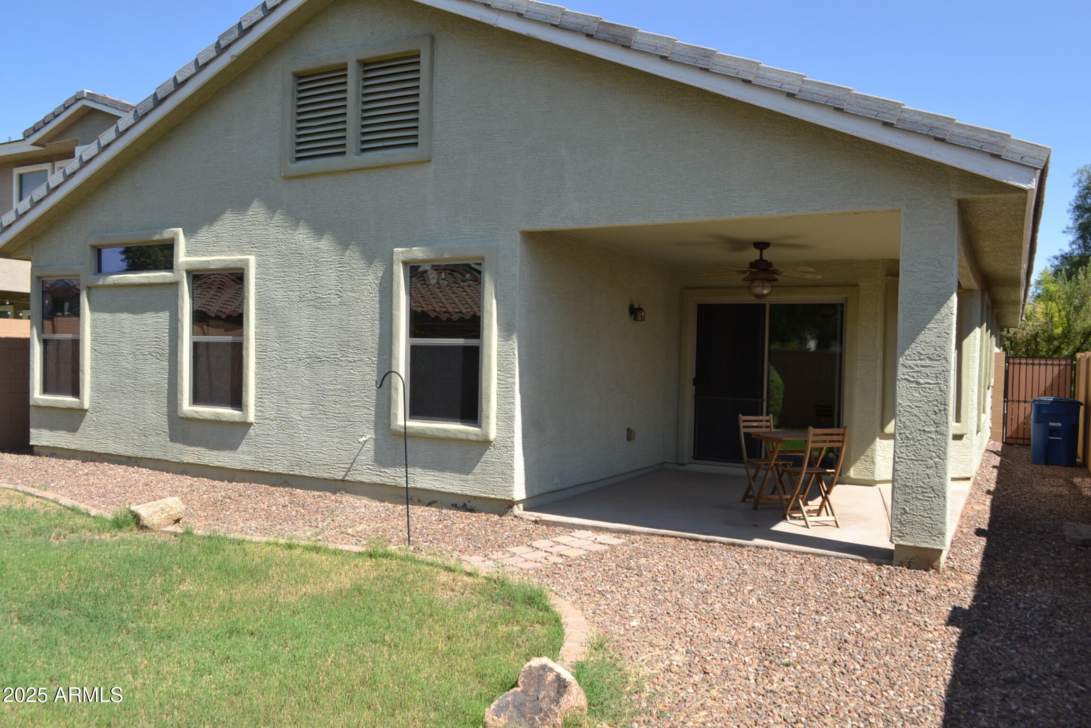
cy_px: 364
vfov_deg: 47.9
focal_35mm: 27
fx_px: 818
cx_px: 546
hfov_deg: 67.4
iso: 100
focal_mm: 18
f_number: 7.1
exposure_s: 1/200
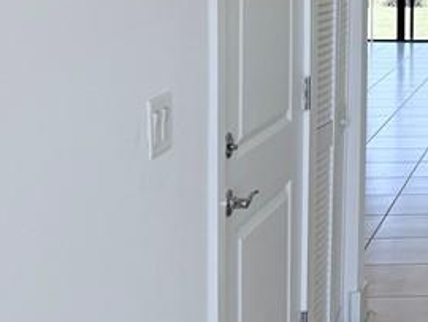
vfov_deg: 15.9
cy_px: -17
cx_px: 682
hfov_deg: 18.5
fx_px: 1126
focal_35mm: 91
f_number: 1.78
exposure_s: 1/238
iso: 100
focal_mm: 6.76
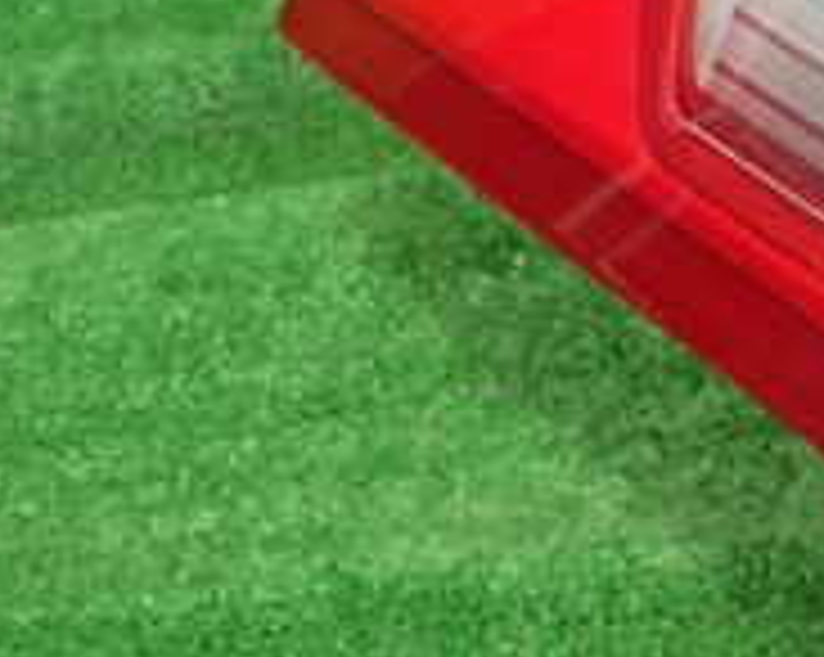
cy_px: 342
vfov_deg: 16.0
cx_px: 1220
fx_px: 2339
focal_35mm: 96
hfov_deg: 17.9
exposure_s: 1/125
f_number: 2.3
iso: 250
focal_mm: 5.5
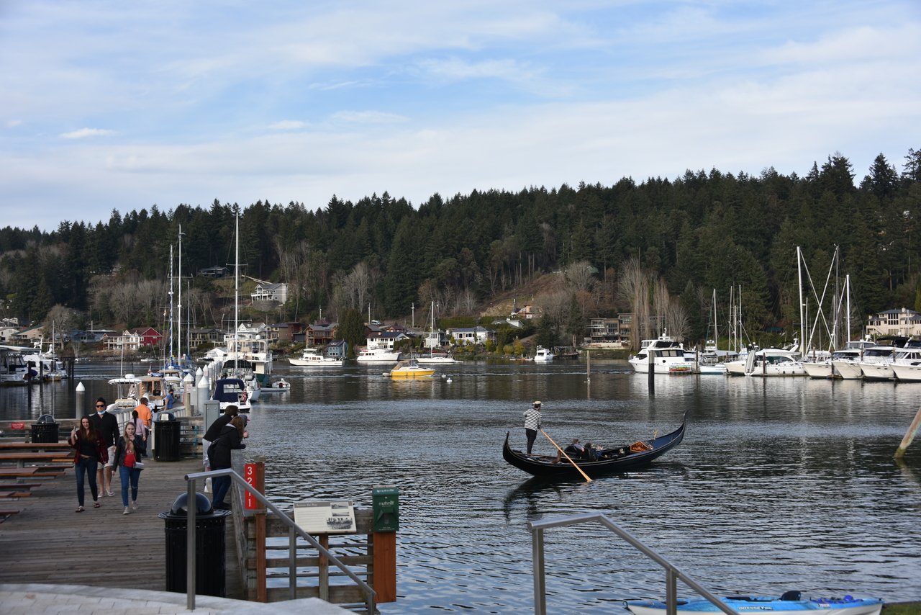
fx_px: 1151
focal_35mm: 45
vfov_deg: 29.9
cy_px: 308
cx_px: 460
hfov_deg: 43.6
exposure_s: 1/200
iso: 100
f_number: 7.1
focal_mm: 45
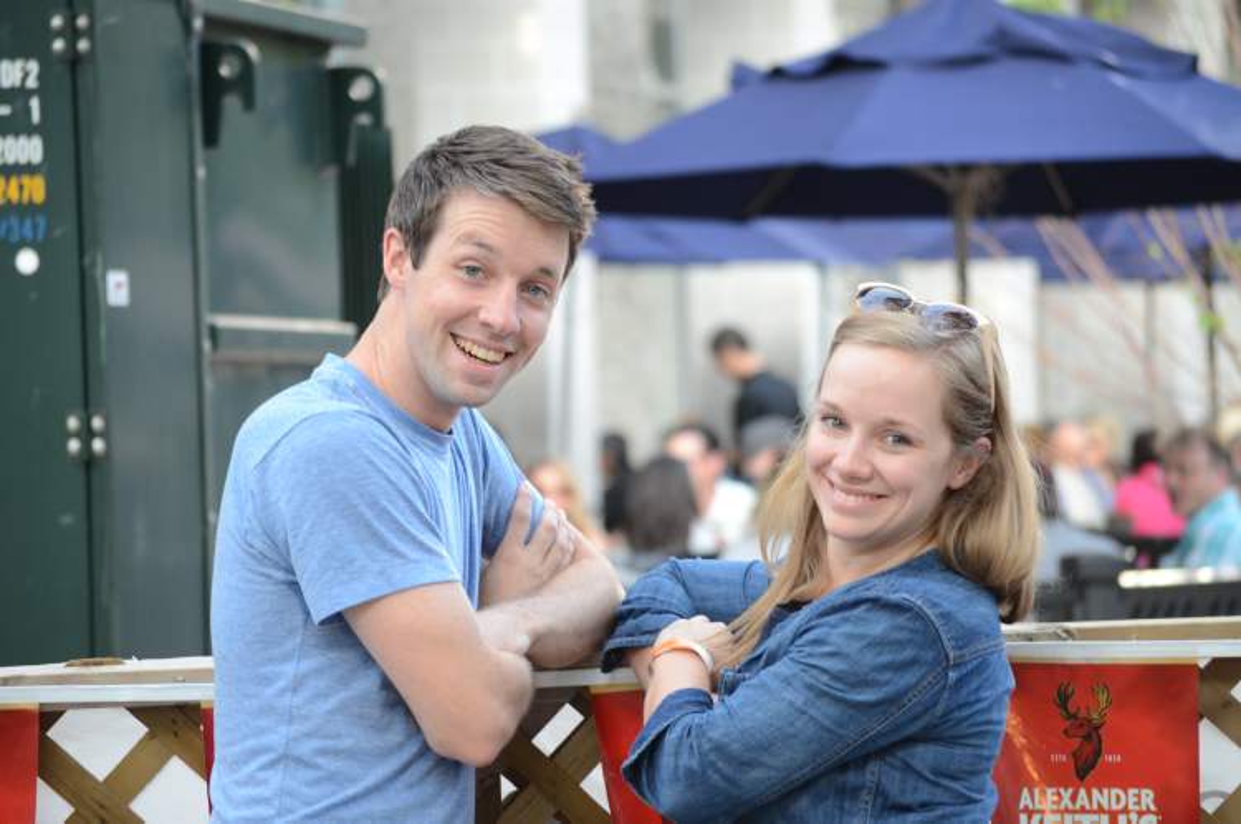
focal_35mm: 174
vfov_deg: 7.9
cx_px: 620
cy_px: 412
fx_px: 5990
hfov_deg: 11.8
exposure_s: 1/160
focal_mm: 116
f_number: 4.8
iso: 500
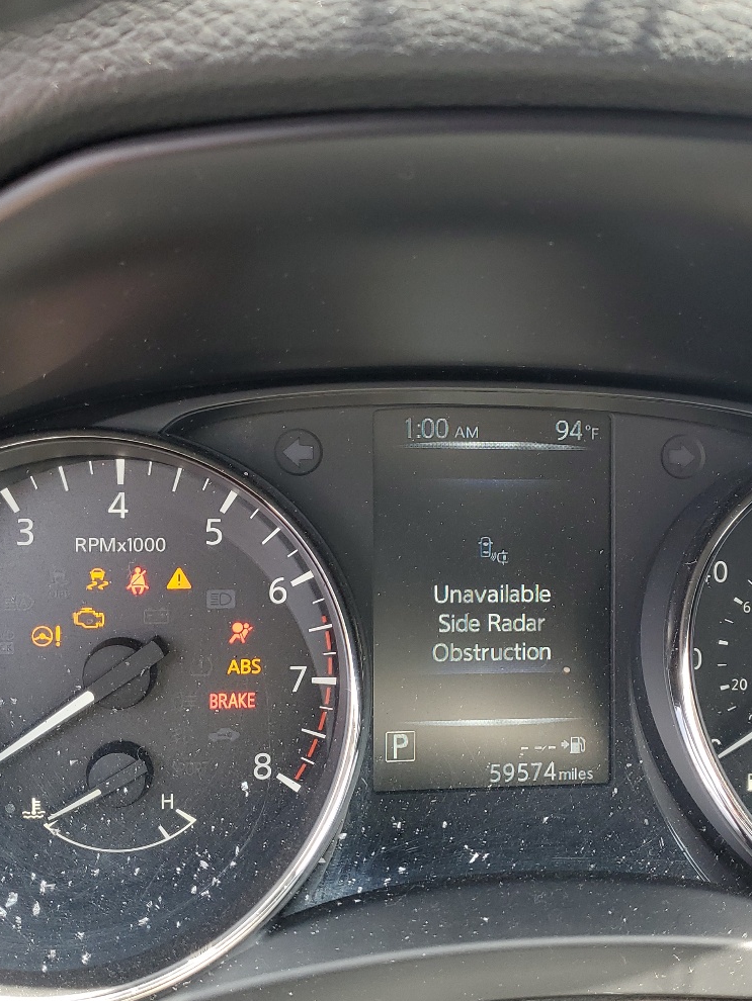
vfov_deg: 44.8
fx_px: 1216
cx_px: 475
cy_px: 510
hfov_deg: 34.2
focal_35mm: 42
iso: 52
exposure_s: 1/120
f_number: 1.5
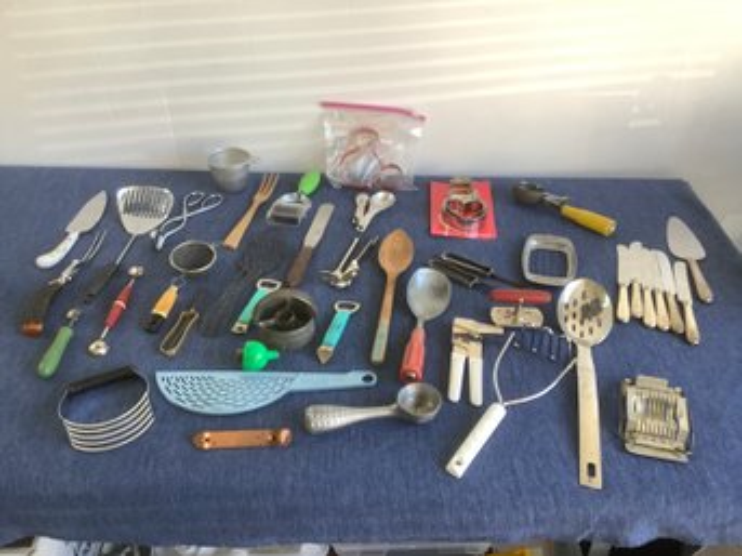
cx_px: 371
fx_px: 664
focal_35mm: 31
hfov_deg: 58.4
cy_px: 278
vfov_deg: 45.4
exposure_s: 1/50
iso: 50
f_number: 2.4
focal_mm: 3.3
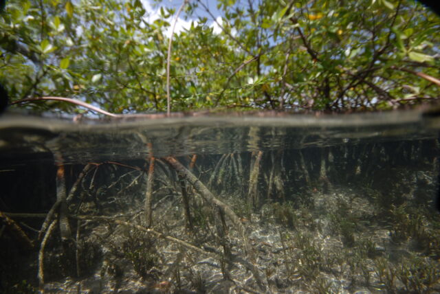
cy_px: 147
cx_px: 220
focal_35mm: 15
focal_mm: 10
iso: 100
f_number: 7.1
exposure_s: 1/160
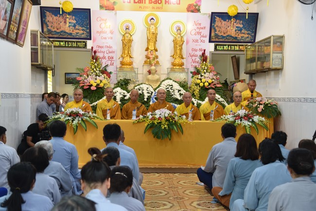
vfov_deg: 27.0
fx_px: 439
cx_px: 158
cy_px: 106
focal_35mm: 50
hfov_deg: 39.6
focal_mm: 50
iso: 400
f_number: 4
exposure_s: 1/60
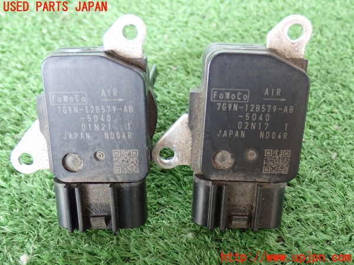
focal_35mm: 50
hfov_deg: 38.2
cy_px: 132
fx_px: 511
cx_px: 177
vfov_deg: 29.1
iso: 800
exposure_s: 1/30
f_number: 3.2
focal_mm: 9.01
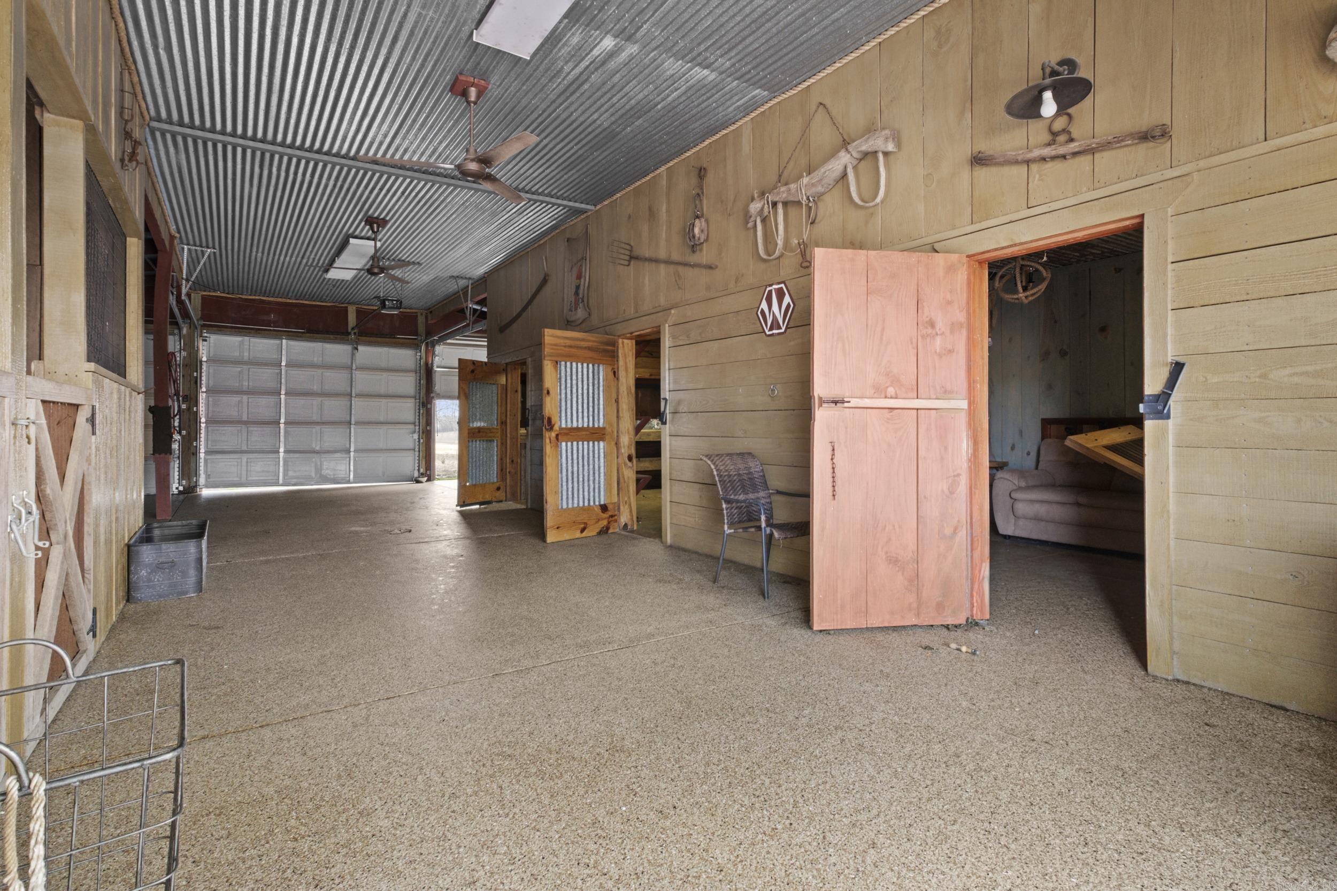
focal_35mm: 17
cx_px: 668
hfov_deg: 93.3
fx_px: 631
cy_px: 446
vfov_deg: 70.4
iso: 800
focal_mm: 11.5
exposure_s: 1/2
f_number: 10
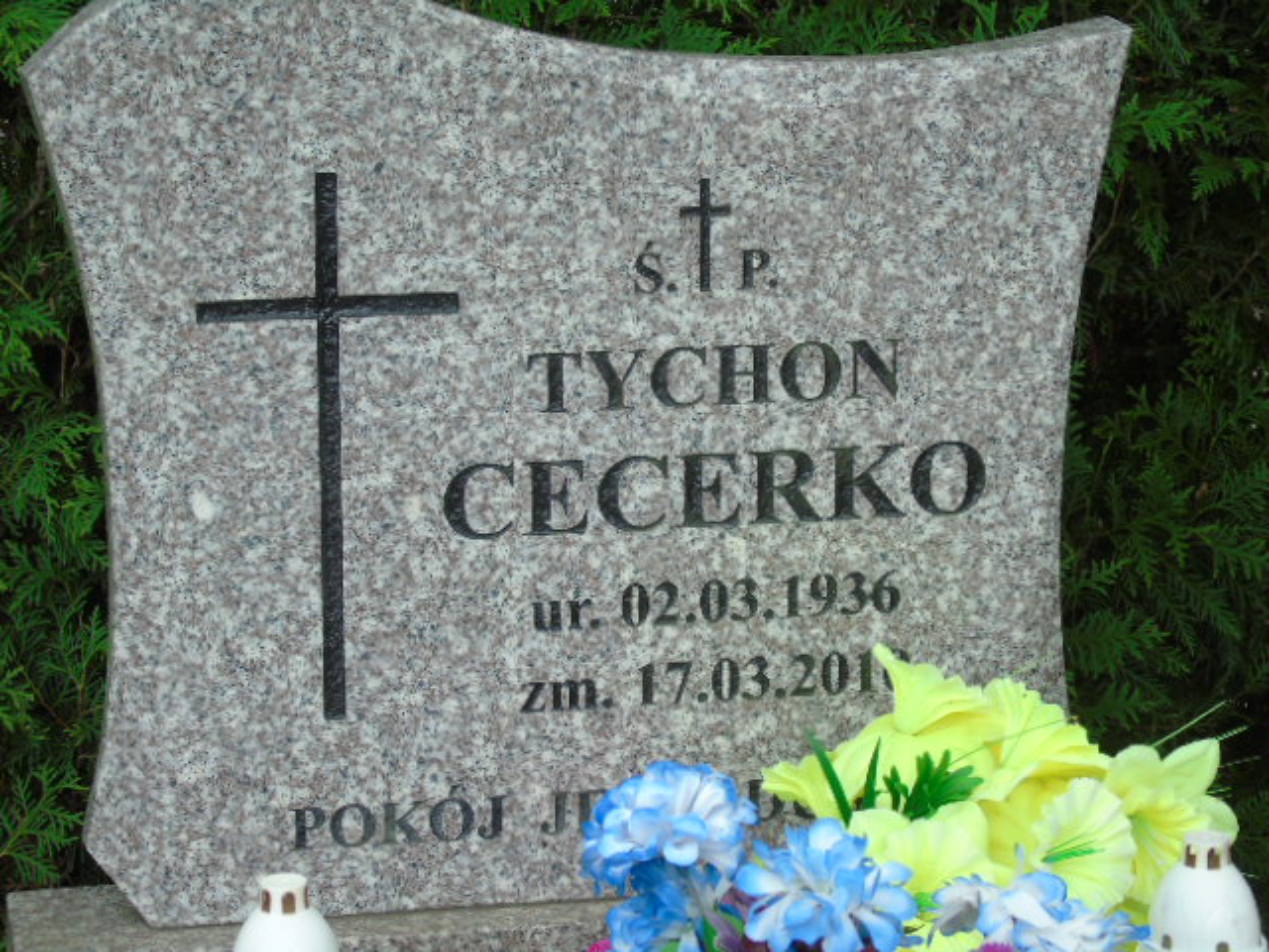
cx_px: 634
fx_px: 3959
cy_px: 476
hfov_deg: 18.2
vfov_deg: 13.7
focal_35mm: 108
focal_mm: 19
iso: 80
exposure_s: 1/60
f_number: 4.4
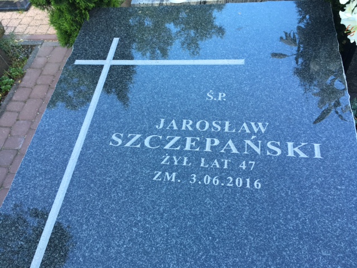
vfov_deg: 48.2
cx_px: 178
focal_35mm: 29
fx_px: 299
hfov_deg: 61.7
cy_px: 134
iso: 40
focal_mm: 4.15
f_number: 2.2
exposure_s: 1/100
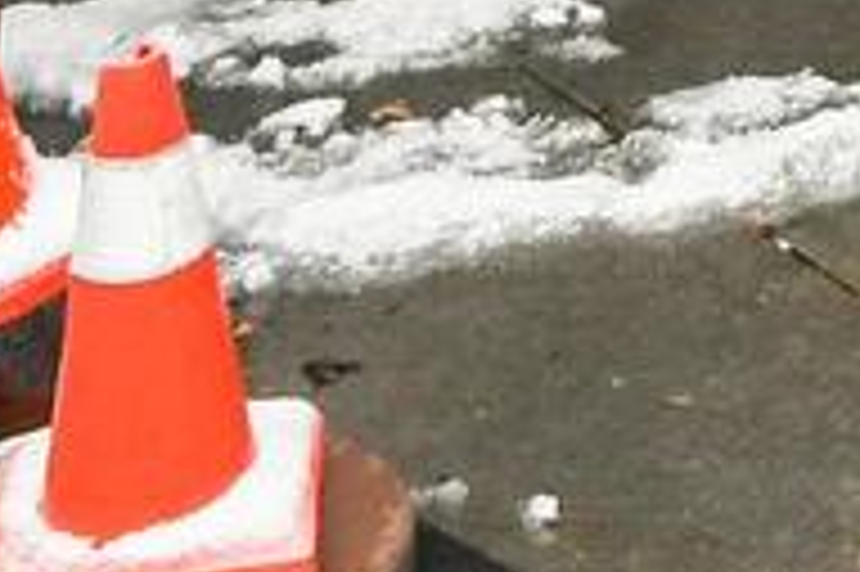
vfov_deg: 9.3
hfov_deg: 15.7
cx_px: 1513
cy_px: -1203
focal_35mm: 113
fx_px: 2697
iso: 200
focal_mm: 10
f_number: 9
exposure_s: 1/320
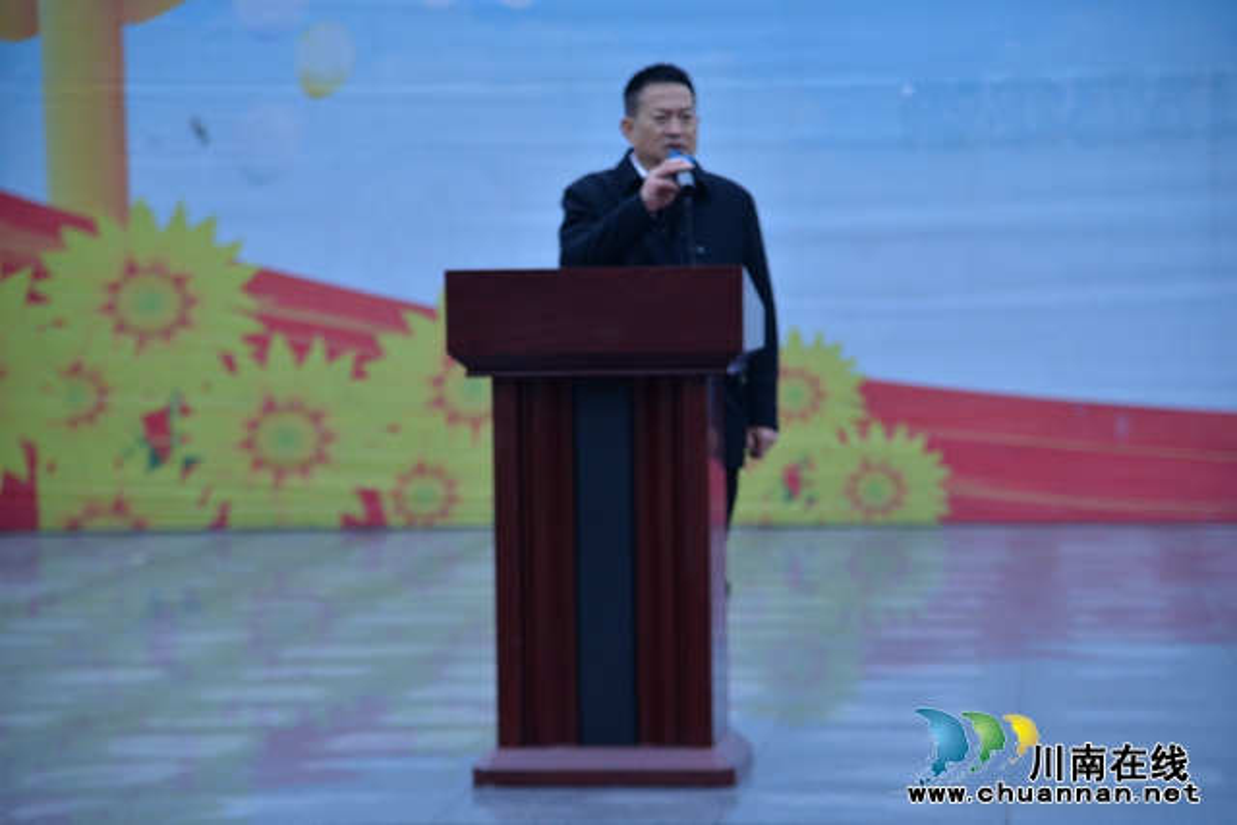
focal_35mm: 120
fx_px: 4124
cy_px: 412
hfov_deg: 17.1
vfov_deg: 11.4
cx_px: 618
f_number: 5
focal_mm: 120
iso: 1250
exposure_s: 1/1600
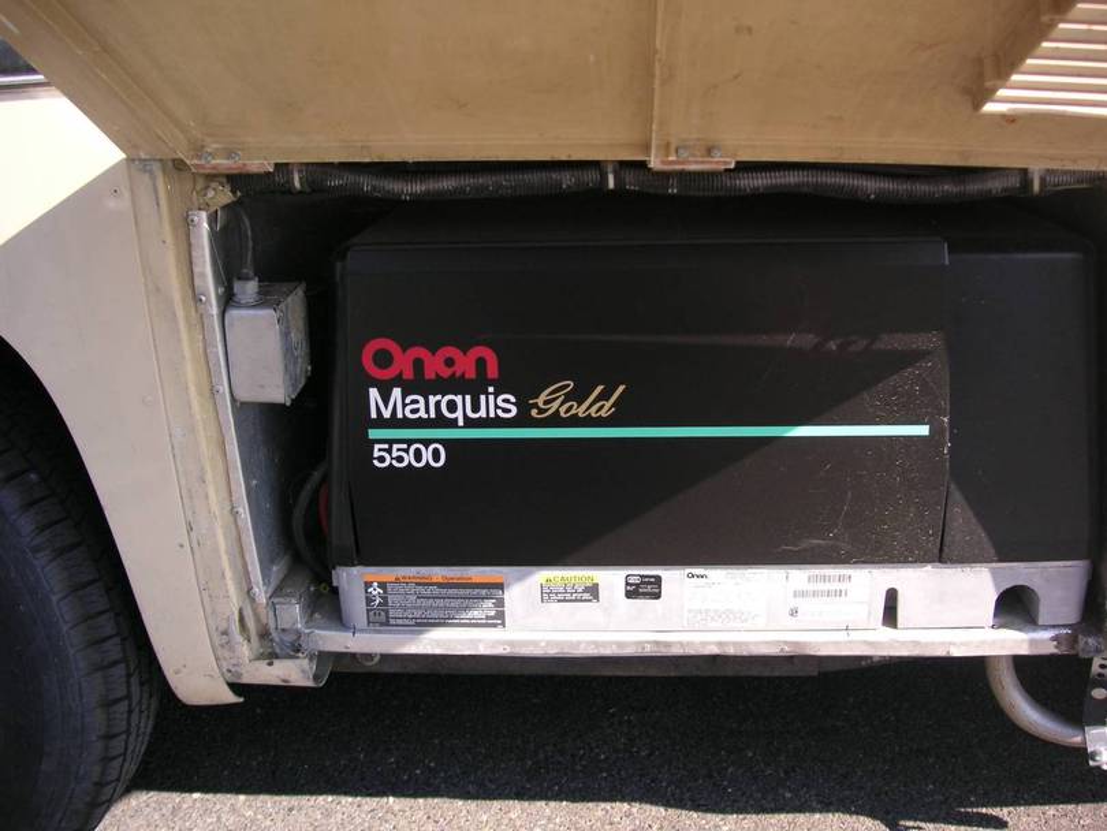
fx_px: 1184
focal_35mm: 37
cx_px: 554
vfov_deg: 38.7
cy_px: 416
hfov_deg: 50.1
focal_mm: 6.1
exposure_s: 1/250
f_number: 2.8
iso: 50
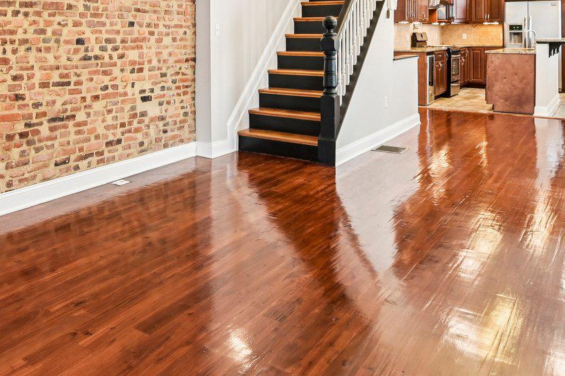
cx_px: 128
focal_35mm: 35
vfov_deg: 35.6
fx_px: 549
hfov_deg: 51.6
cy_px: 39
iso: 400
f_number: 8
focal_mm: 14
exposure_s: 1/6
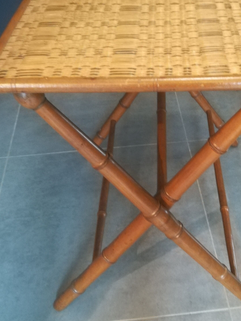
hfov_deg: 31.4
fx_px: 427
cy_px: 111
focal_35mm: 46
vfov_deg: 40.8
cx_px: 152
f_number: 2.2
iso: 800
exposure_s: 1/14.3
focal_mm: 3.83
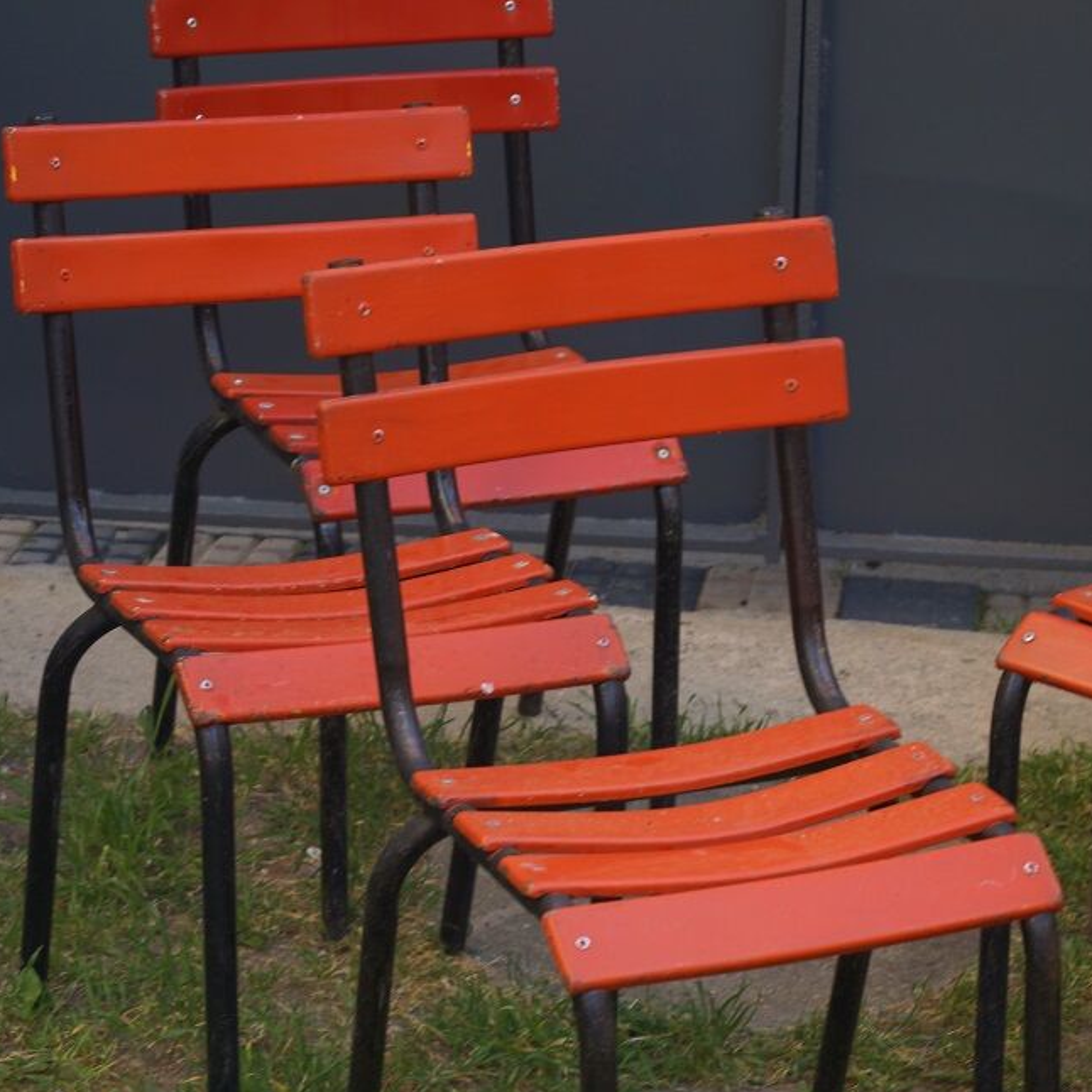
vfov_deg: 16.4
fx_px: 3783
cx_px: 545
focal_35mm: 106
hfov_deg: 16.4
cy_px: 775
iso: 160
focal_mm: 55
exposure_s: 1/100
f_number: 5.6
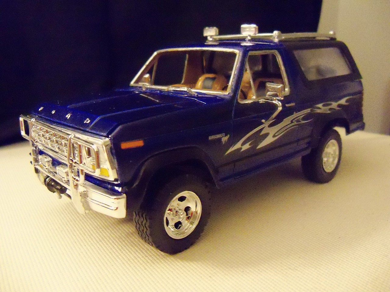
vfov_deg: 40.7
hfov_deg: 52.6
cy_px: 146
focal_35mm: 35
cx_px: 195
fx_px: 394
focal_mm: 6.2
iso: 1600
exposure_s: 1/10
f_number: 3.5
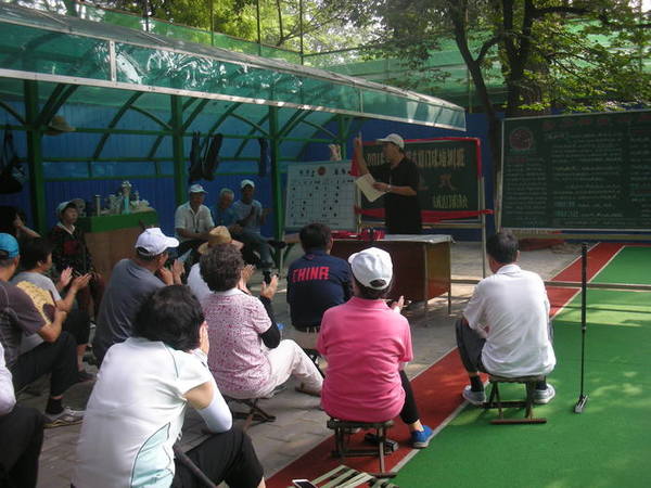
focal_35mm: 35
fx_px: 658
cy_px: 244
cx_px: 326
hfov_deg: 52.6
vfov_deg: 40.7
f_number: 2.8
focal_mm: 5.8
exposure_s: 1/158
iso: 50
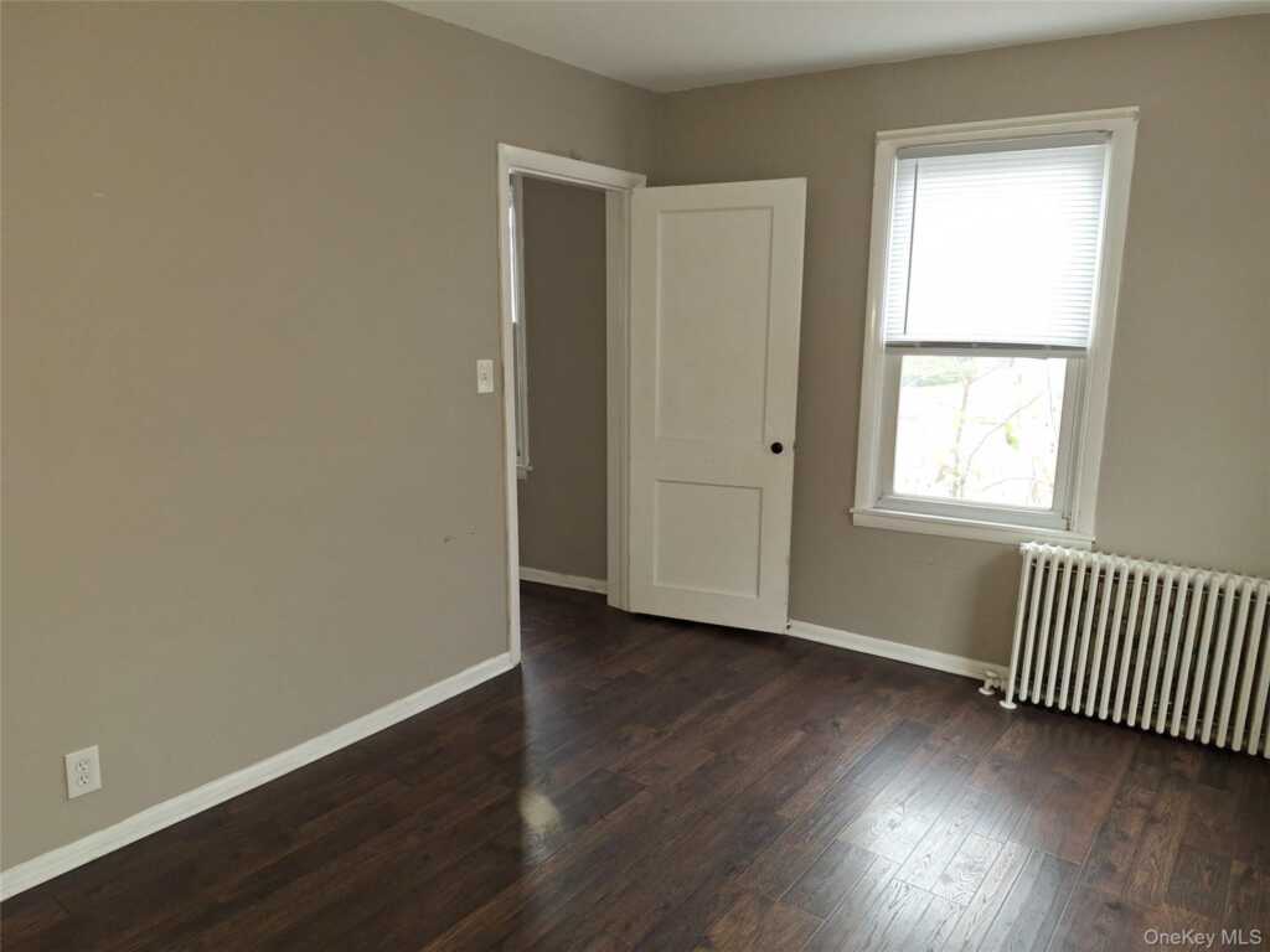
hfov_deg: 73.9
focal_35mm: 23
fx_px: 844
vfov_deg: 58.9
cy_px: 476
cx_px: 635
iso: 25
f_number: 1.8
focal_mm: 5.54
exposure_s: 1/30
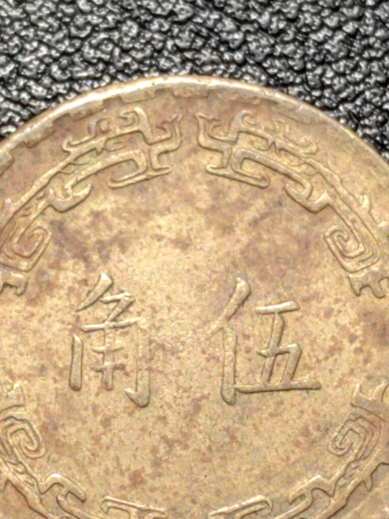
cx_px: 177
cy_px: 334
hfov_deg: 9.4
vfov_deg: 12.5
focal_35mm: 158
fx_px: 2368
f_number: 2
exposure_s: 1/100
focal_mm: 5.75
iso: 100
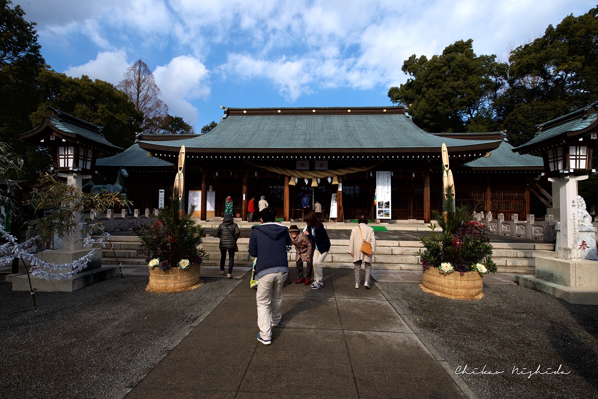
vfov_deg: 77.4
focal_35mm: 15
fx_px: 249
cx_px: 299
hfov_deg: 100.4
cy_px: 200
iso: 100
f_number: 11
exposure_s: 1/125
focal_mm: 15
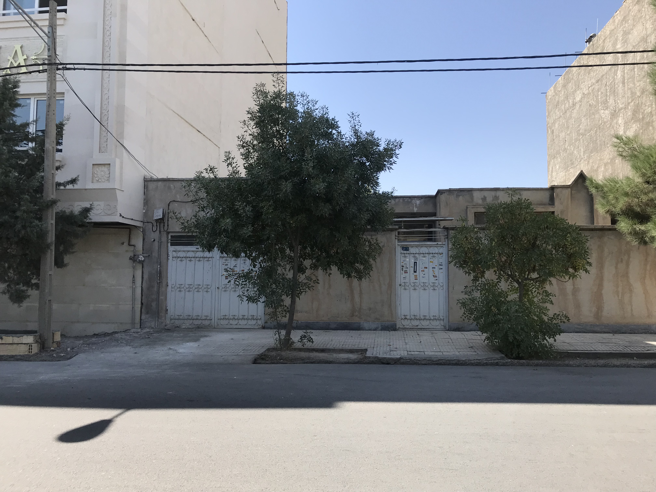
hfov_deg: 63.4
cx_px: 328
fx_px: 531
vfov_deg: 49.7
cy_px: 246
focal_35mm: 28
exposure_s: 1/1451
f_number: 1.8
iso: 20
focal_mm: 3.99
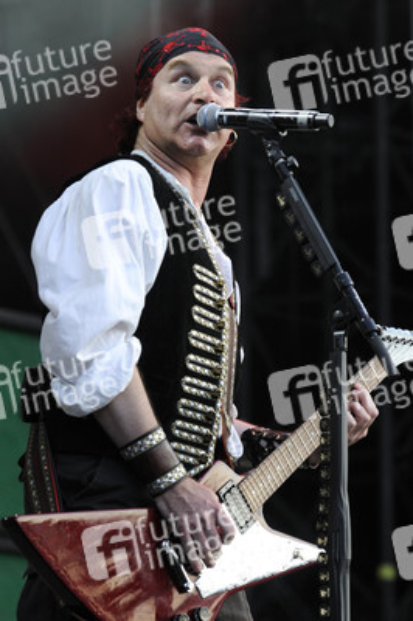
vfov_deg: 8.3
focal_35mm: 248
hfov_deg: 5.5
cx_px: 206
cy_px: 310
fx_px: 4266
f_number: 5
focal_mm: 165
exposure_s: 1/250
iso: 400
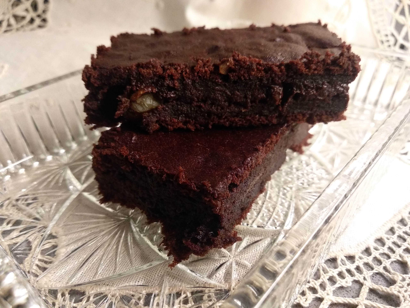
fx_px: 308
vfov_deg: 53.1
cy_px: 154
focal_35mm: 26
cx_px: 205
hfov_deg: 67.3
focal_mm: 3.81
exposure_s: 1/25
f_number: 2.2
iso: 800
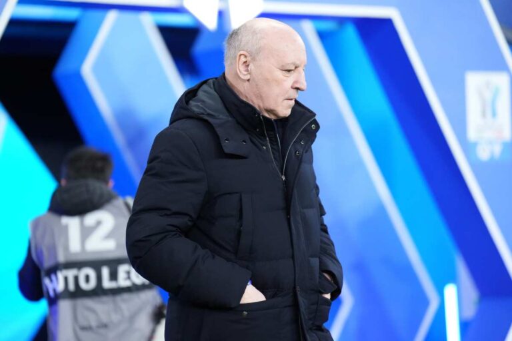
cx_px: 256
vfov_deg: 8.3
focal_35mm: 165
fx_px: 2346
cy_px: 170
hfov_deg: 12.5
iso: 4000
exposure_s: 1/1000
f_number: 2.8
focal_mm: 165
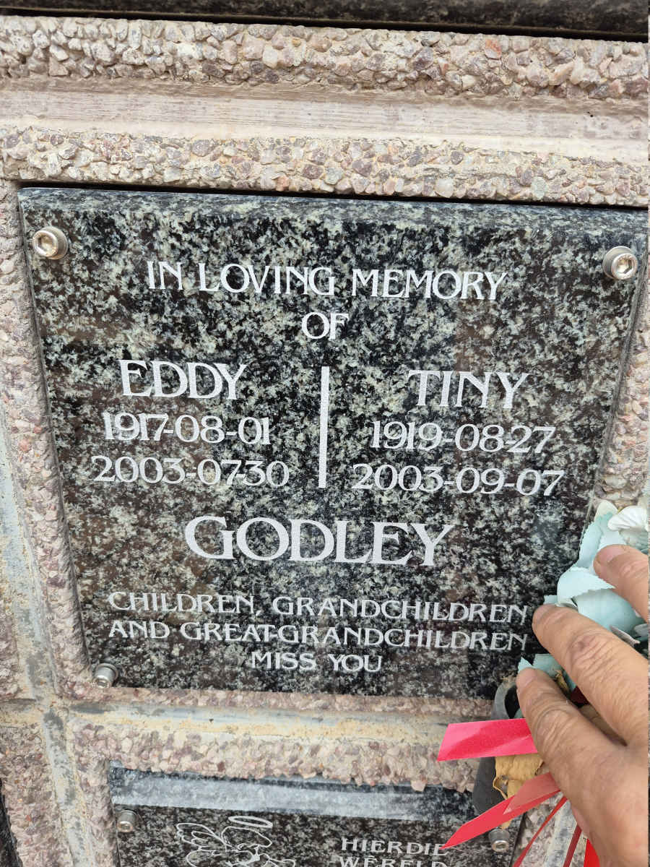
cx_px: 325
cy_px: 434
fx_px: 576
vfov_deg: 73.9
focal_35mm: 23
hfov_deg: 58.9
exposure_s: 1/180
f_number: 1.8
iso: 80
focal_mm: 5.4
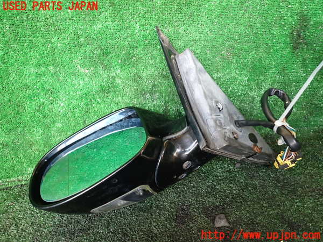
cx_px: 162
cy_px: 121
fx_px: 233
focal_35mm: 25
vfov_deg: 54.9
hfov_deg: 69.4
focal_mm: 4.5
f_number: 2
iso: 400
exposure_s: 1/30
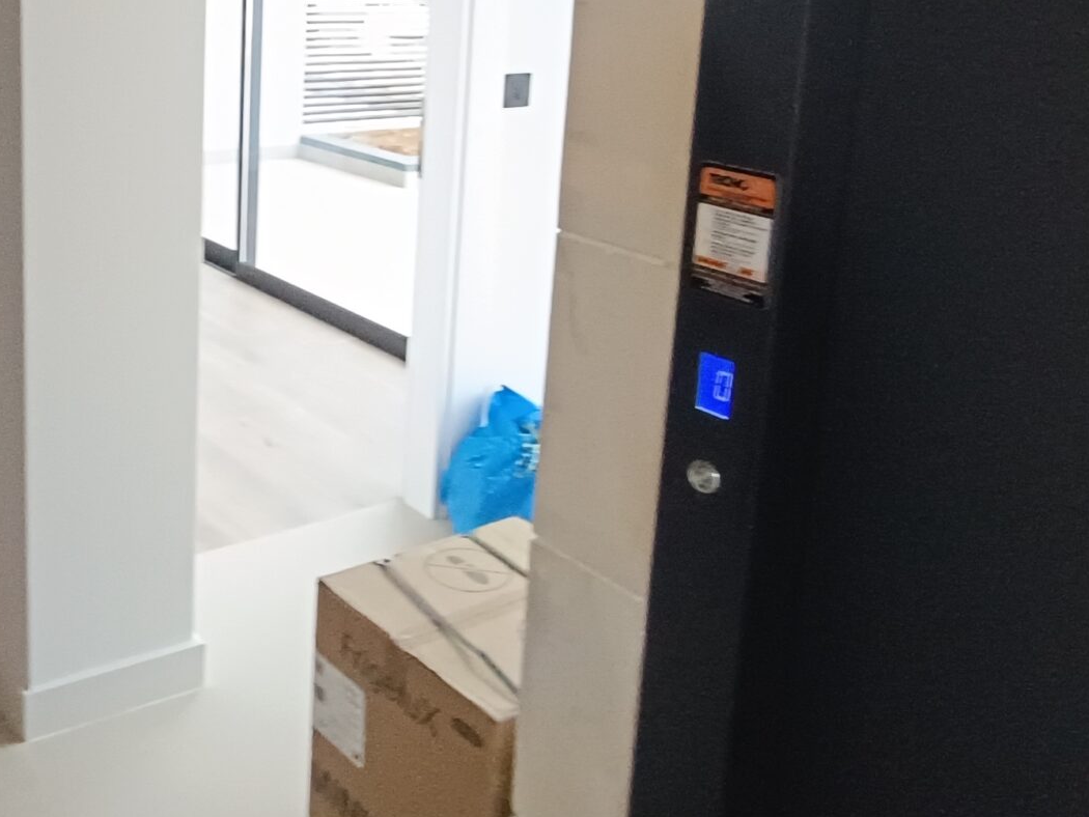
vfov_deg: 35.6
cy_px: 164
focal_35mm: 39
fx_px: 1227
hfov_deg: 45.0
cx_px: 187
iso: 277
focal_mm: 1.66
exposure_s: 1/100
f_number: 2.2
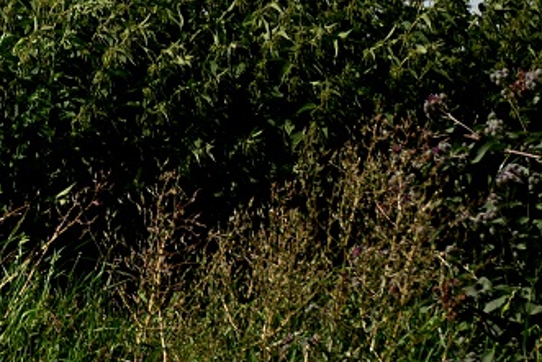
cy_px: 34
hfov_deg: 2.4
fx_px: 12953
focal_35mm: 860
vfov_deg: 1.6
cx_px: -215
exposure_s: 1/1000
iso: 180
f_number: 5.6
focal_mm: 300
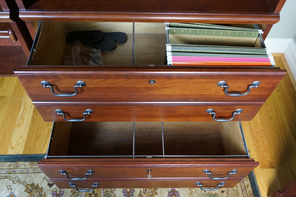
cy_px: 98
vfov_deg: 41.6
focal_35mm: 32
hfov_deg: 59.6
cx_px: 148
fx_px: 259
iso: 3200
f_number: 4
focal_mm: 21
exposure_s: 1/50
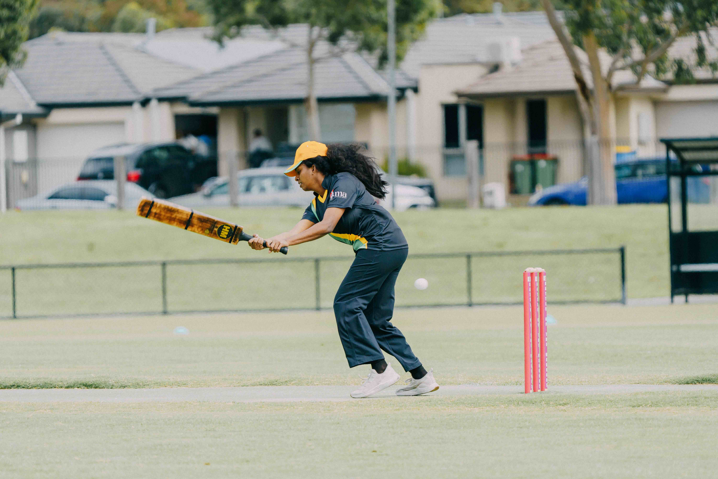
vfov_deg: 3.7
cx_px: 359
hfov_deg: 5.6
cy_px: 240
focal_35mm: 368
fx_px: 7339
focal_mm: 368
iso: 320
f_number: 6.3
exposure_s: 1/800
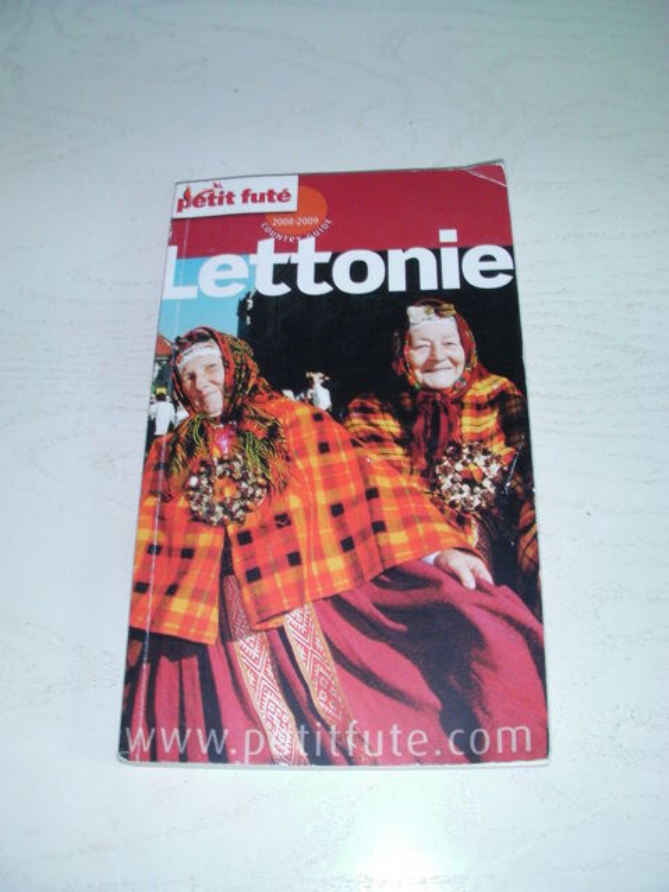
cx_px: 334
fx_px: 979
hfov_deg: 37.7
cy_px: 446
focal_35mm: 38
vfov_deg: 49.0
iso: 121
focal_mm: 6.3
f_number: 5.6
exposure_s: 1/30
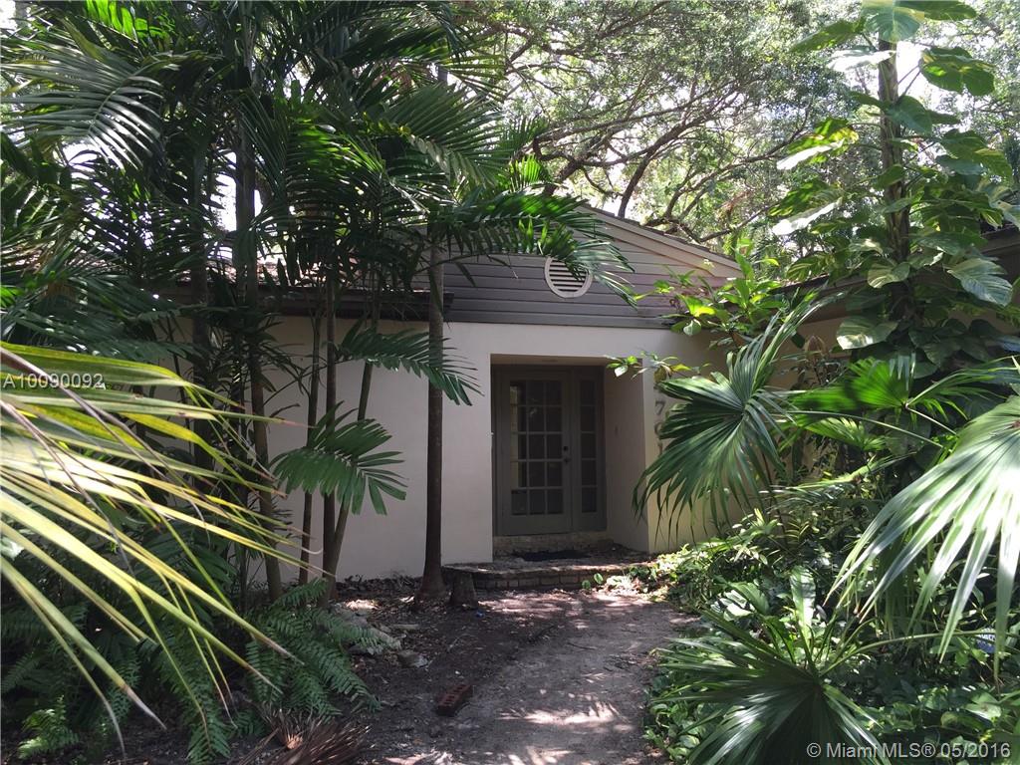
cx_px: 510
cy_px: 382
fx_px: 855
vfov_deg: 48.2
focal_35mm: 29
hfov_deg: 61.7
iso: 32
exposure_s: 1/120
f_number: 2.2
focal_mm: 4.15
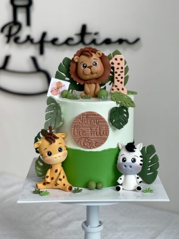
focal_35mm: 64
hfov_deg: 22.9
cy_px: 120
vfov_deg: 30.3
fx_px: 441
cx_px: 90
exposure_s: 1/100
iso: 40
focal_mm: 7.5
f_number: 2.2
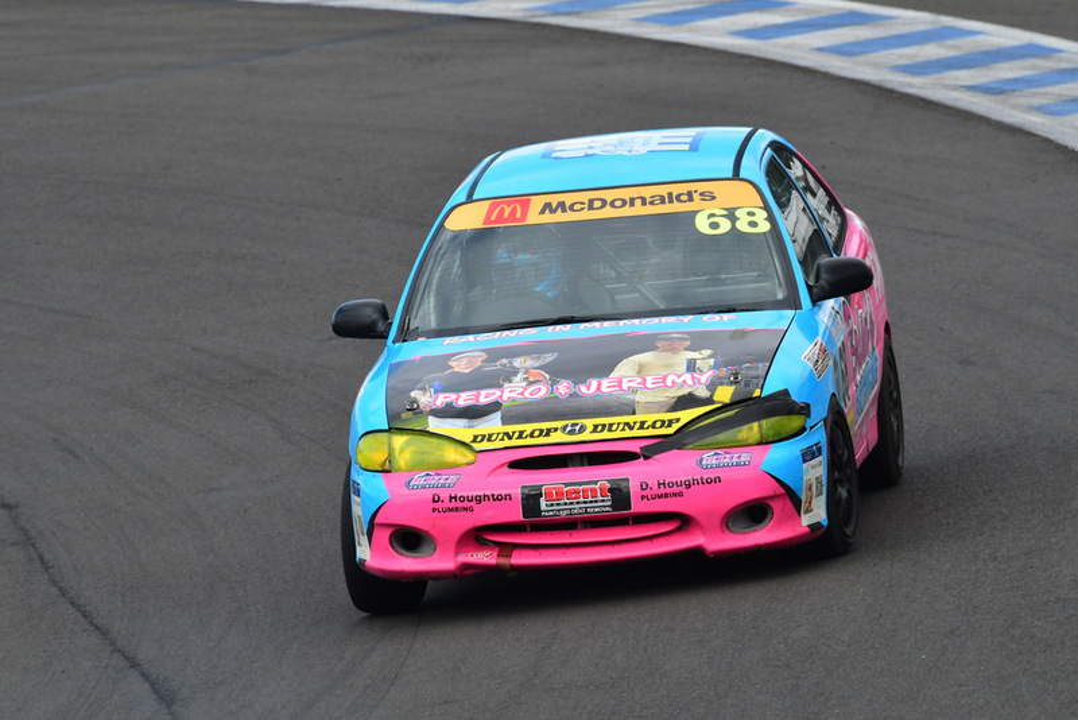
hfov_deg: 3.4
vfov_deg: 2.2
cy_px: 360
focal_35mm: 615
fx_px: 18421
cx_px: 539
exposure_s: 1/500
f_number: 9
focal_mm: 410
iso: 400
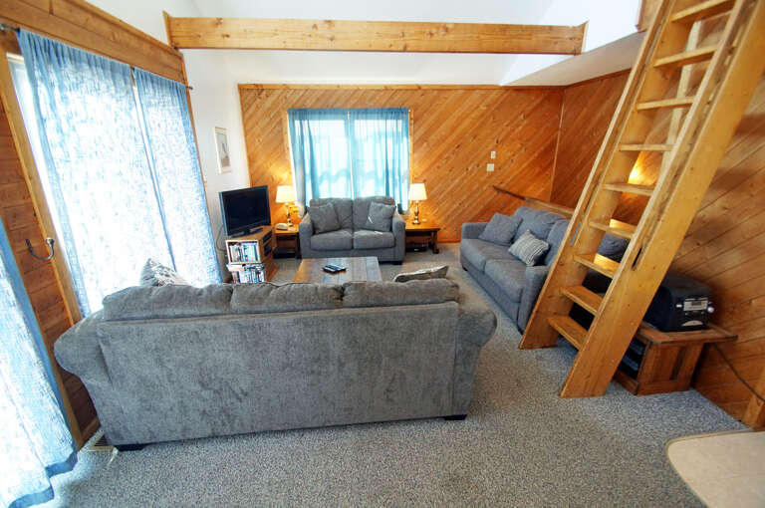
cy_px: 254
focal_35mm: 15
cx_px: 382
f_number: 4
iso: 1000
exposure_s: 1/60
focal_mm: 10
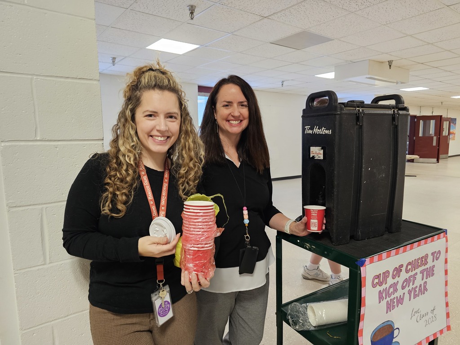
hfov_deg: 73.9
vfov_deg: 58.9
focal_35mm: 23
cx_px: 230
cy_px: 172
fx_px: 306
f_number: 1.7
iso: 400
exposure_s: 1/120
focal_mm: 6.3
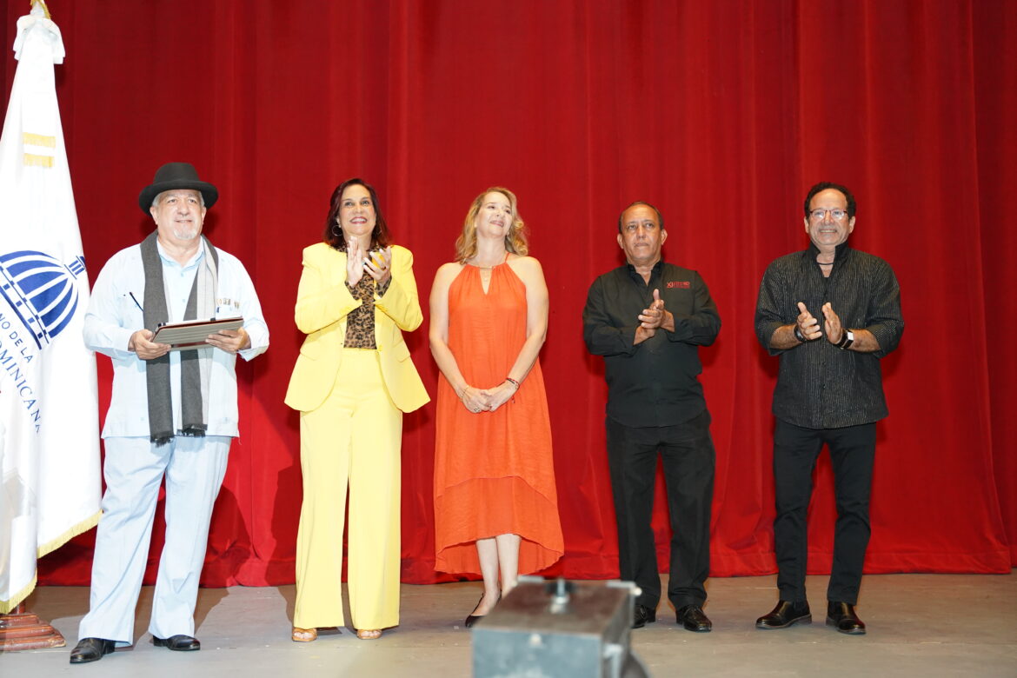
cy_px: 339
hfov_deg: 43.0
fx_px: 1291
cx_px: 508
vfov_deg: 29.4
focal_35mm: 46
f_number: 2.8
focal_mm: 45.7
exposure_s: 1/160
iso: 3200
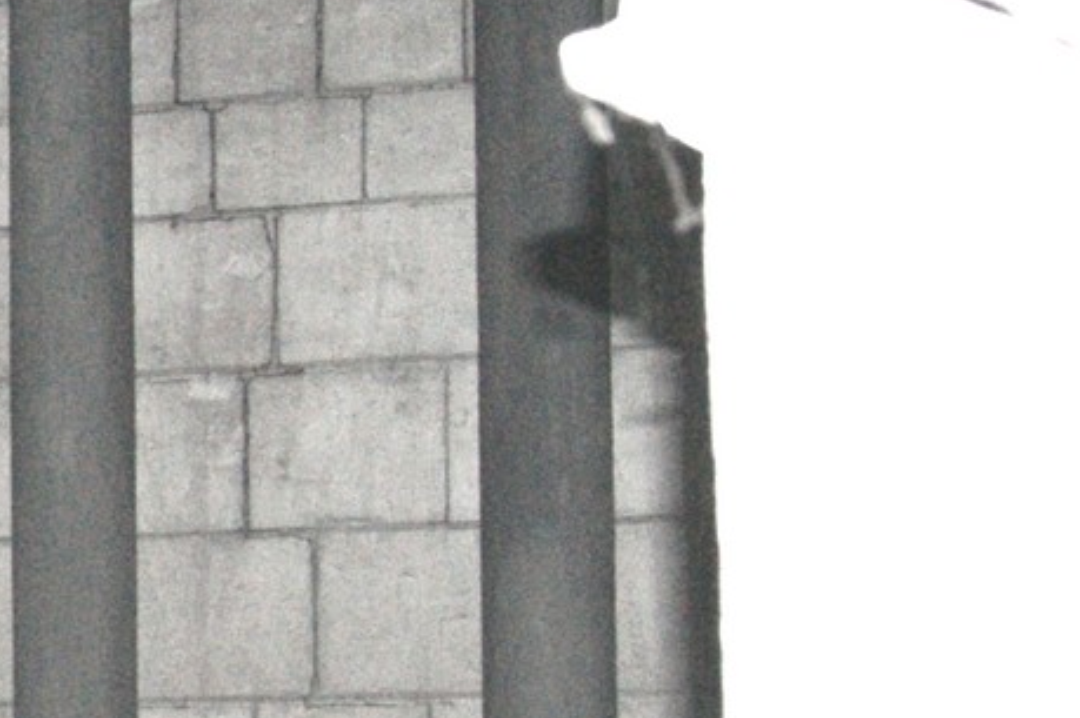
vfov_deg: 8.1
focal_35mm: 170
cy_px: 512
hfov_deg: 10.8
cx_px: -1240
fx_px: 5094
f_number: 5.6
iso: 400
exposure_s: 1/60
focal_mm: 26
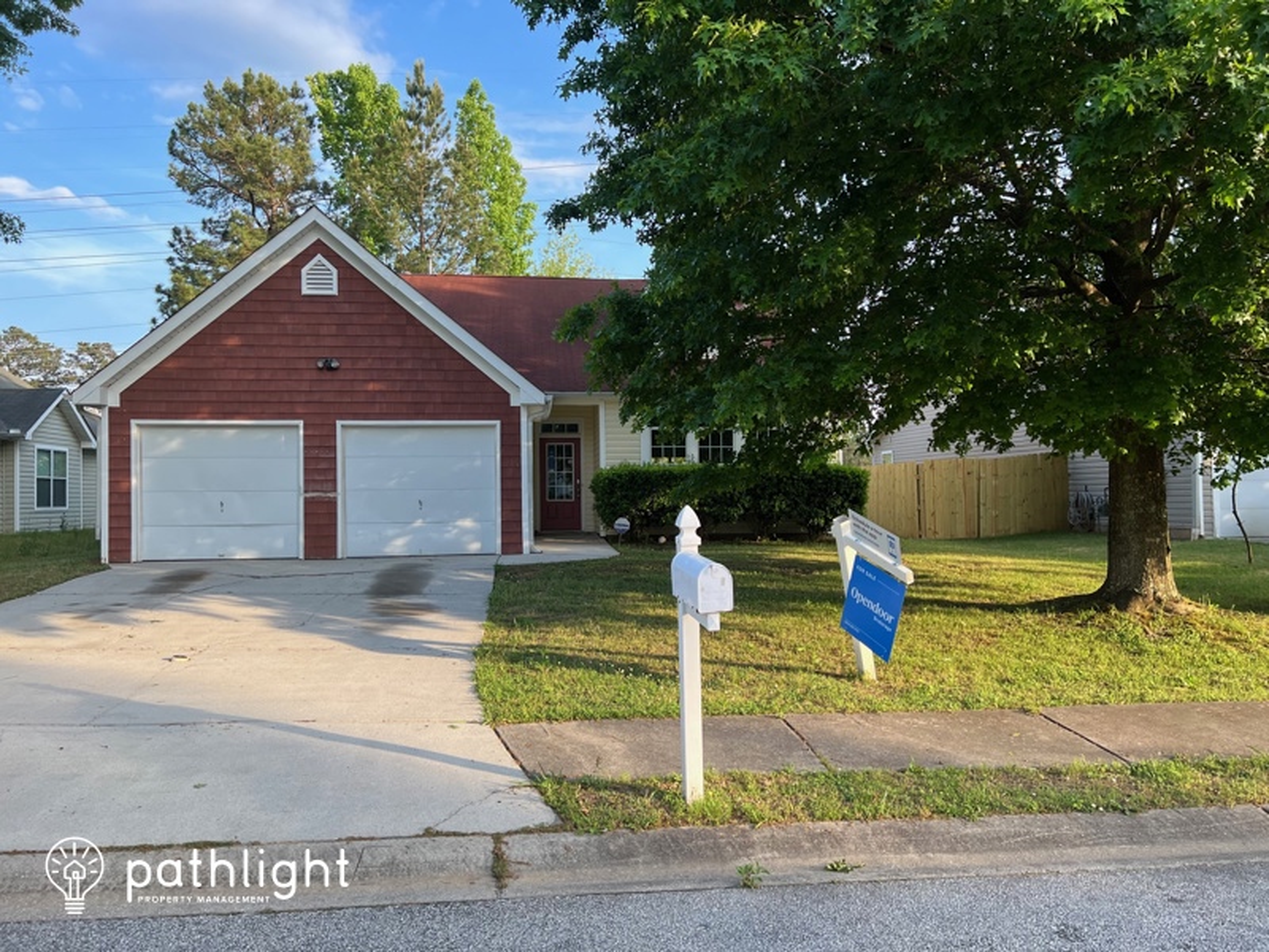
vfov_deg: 53.1
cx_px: 634
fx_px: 953
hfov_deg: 67.3
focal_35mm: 26
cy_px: 476
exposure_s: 1/466
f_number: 1.5
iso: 50
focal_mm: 5.7
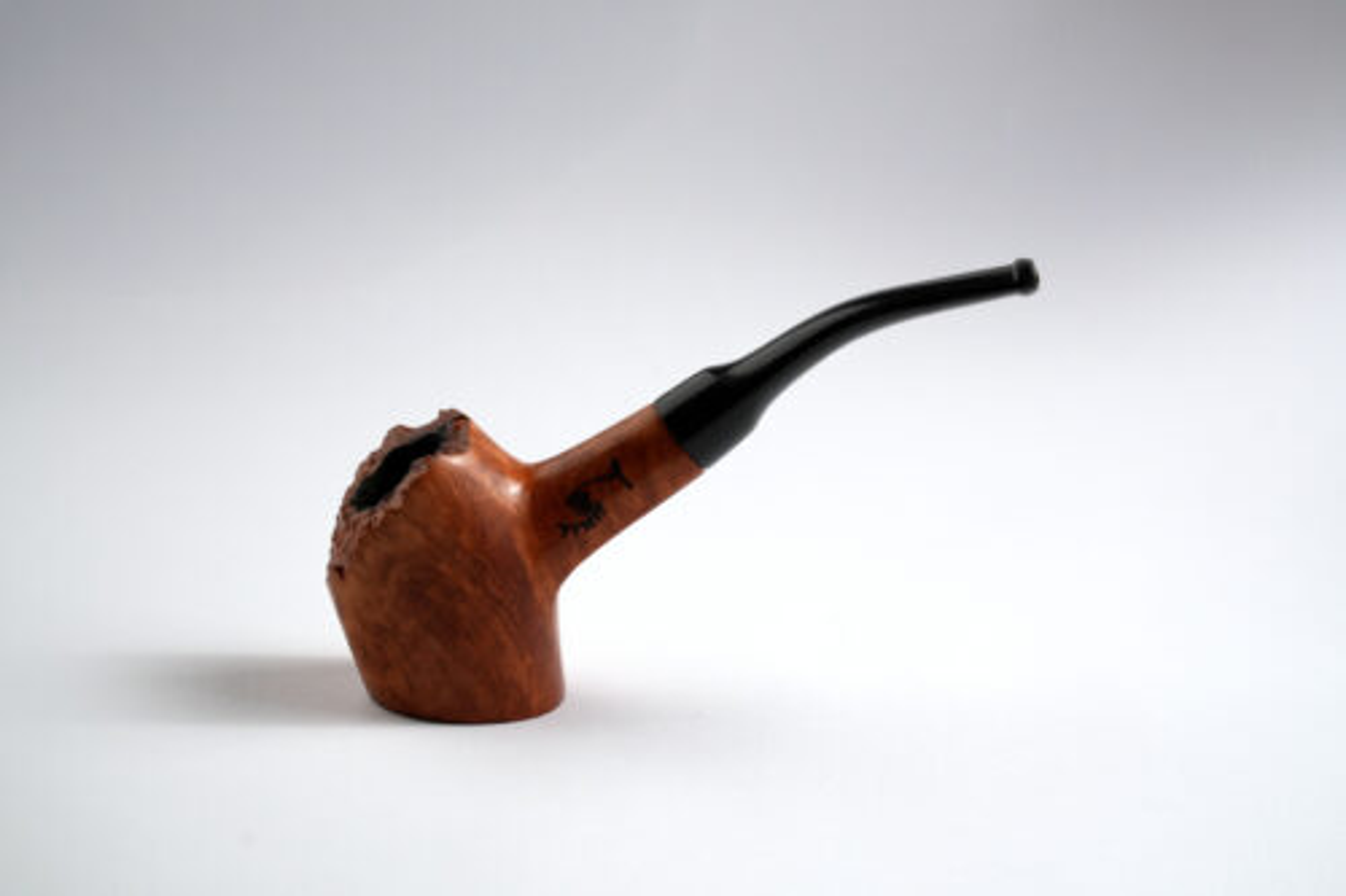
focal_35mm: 122
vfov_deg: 11.3
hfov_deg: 16.9
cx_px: 673
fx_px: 4541
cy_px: 448
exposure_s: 1/200
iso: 200
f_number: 10
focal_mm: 81
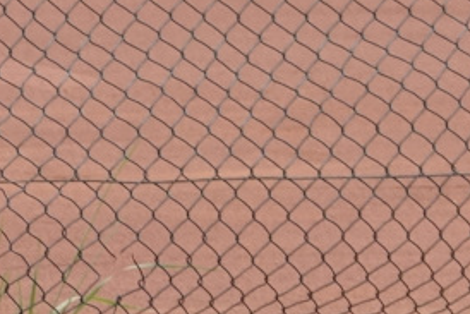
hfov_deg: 2.7
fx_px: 9927
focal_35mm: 760
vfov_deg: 1.8
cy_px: 450
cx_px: 760
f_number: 4
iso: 100
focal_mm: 51.14
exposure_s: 1/320
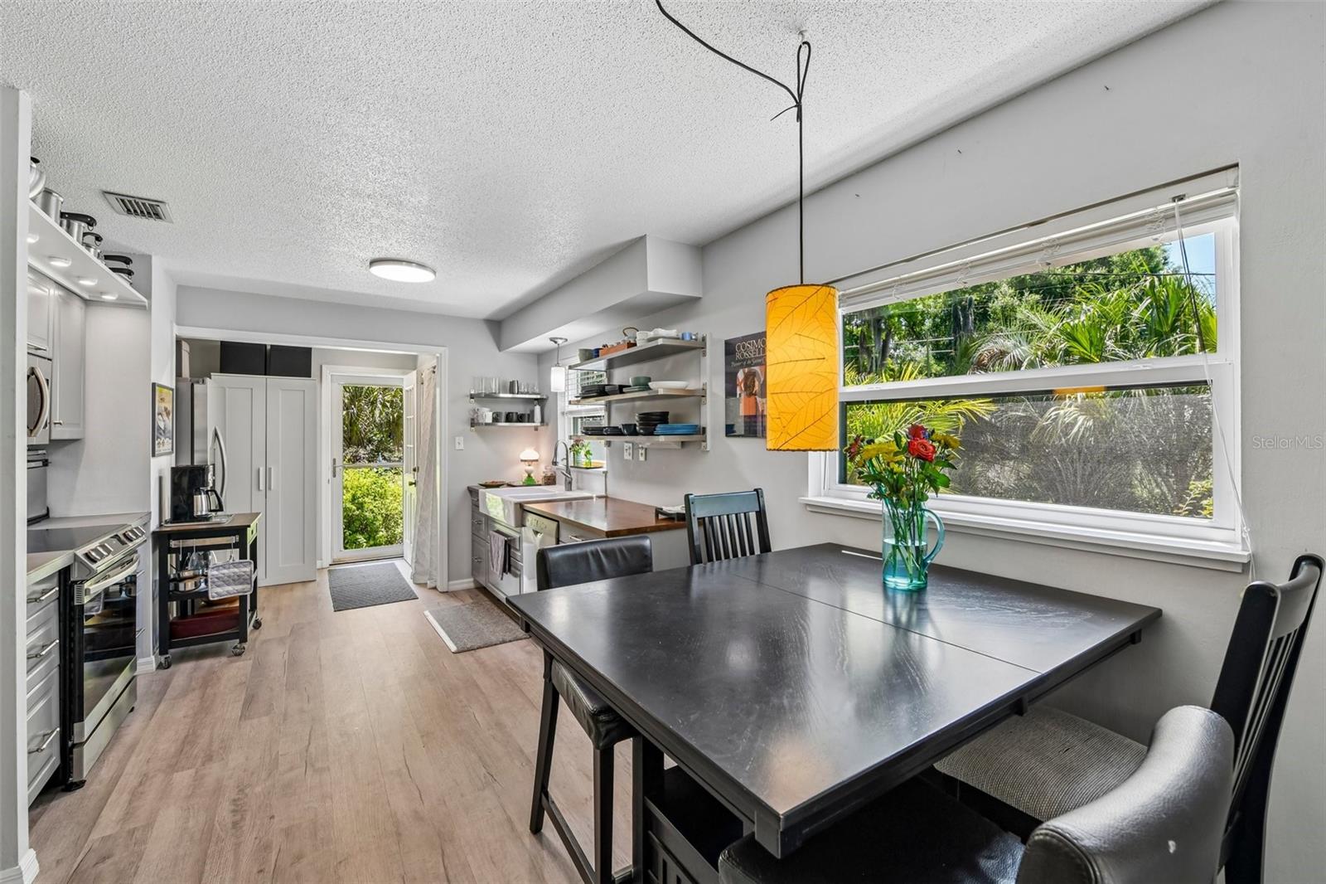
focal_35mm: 14
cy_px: 442
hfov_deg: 104.3
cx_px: 663
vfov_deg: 81.2
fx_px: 516
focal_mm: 14
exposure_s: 1/40
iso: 400
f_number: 8
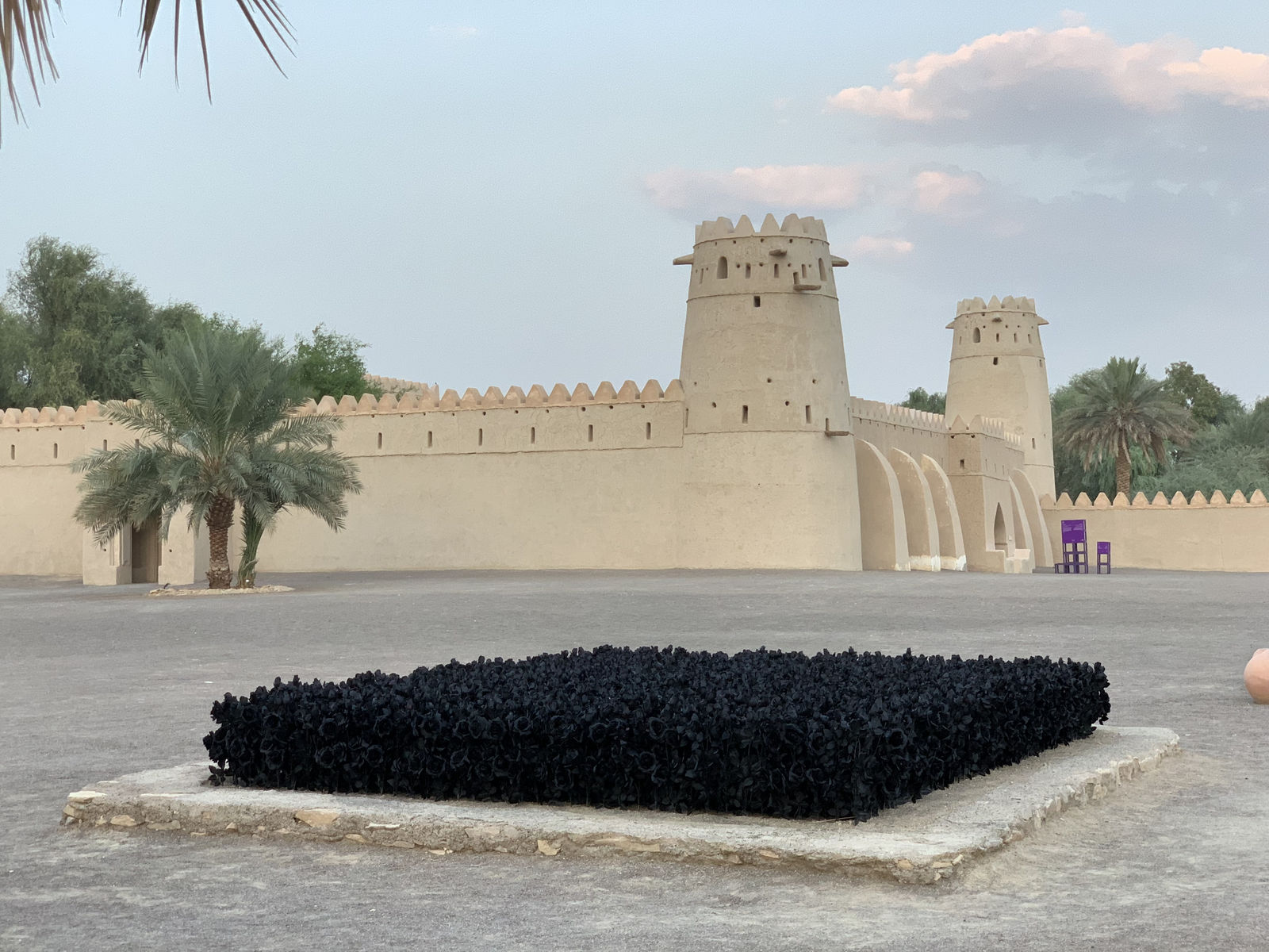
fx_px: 1906
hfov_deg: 36.8
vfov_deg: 28.0
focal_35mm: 52
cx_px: 634
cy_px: 476
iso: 125
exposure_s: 1/94
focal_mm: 6
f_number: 2.4
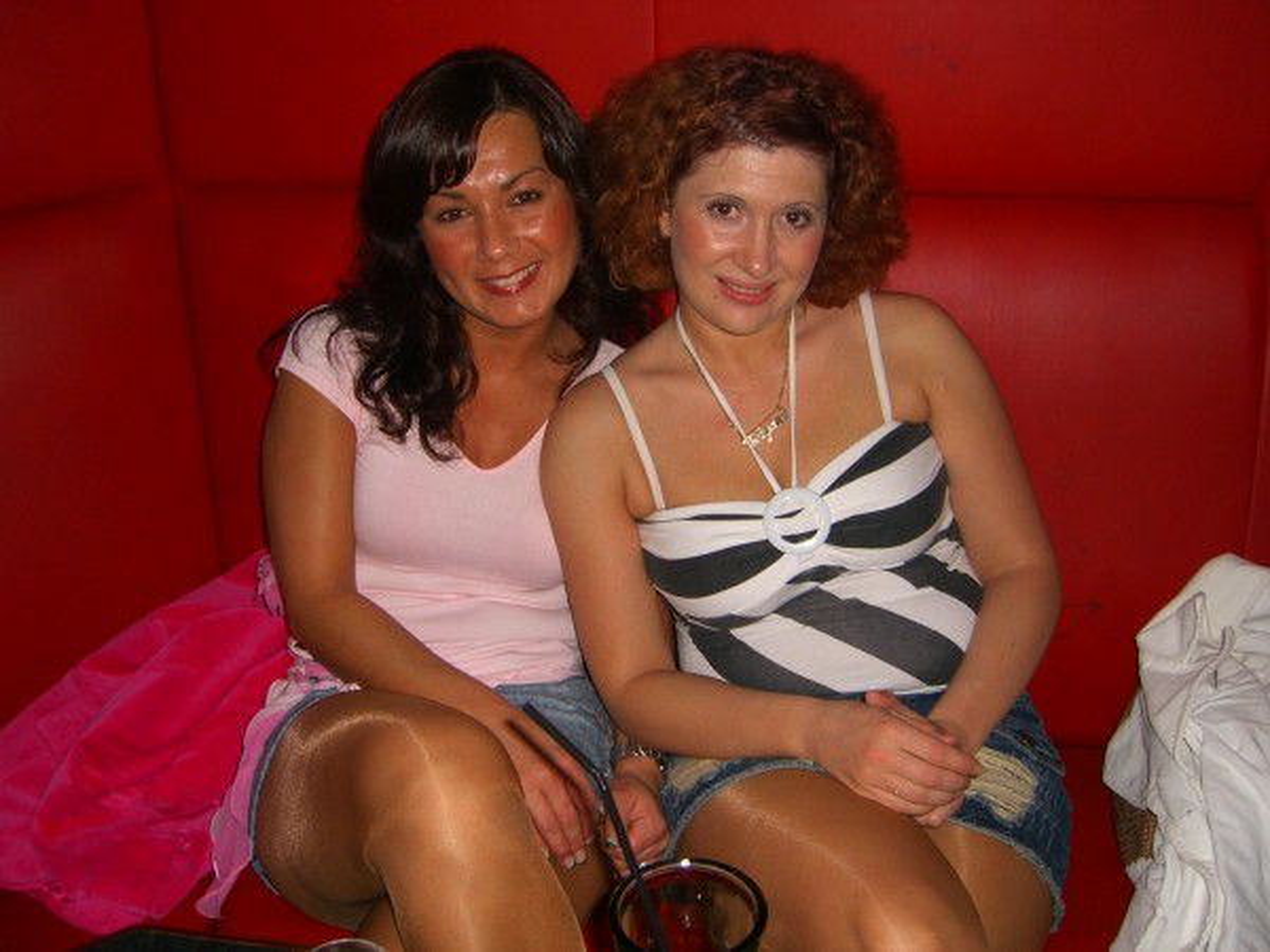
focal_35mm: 38
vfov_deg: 37.7
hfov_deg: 49.0
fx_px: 1394
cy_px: 476
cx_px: 635
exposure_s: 1/60
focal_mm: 7.9
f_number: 2.8
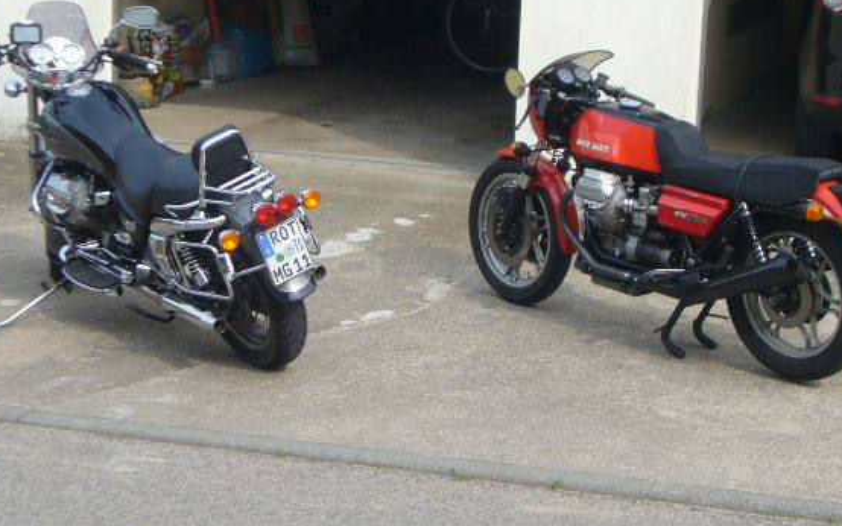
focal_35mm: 98
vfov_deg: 13.3
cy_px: 248
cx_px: 418
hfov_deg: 21.2
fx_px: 2248
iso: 80
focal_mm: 9.6
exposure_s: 1/250
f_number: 4
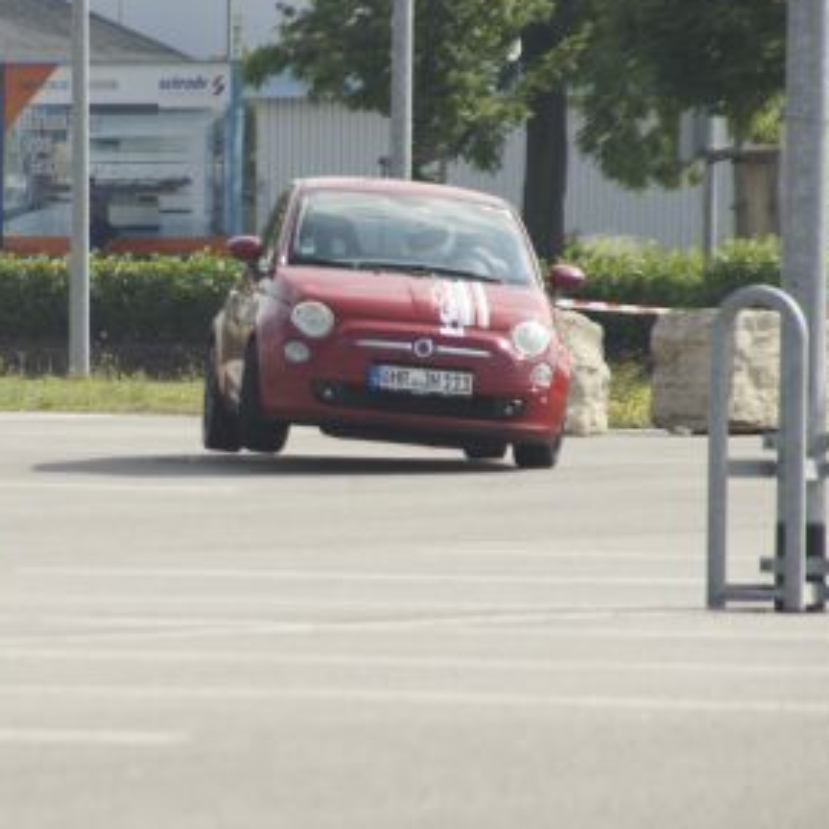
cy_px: 417
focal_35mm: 383
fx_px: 10377
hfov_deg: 4.6
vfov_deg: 4.6
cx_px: 158
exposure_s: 1/640
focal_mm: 180
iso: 200
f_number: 6.3
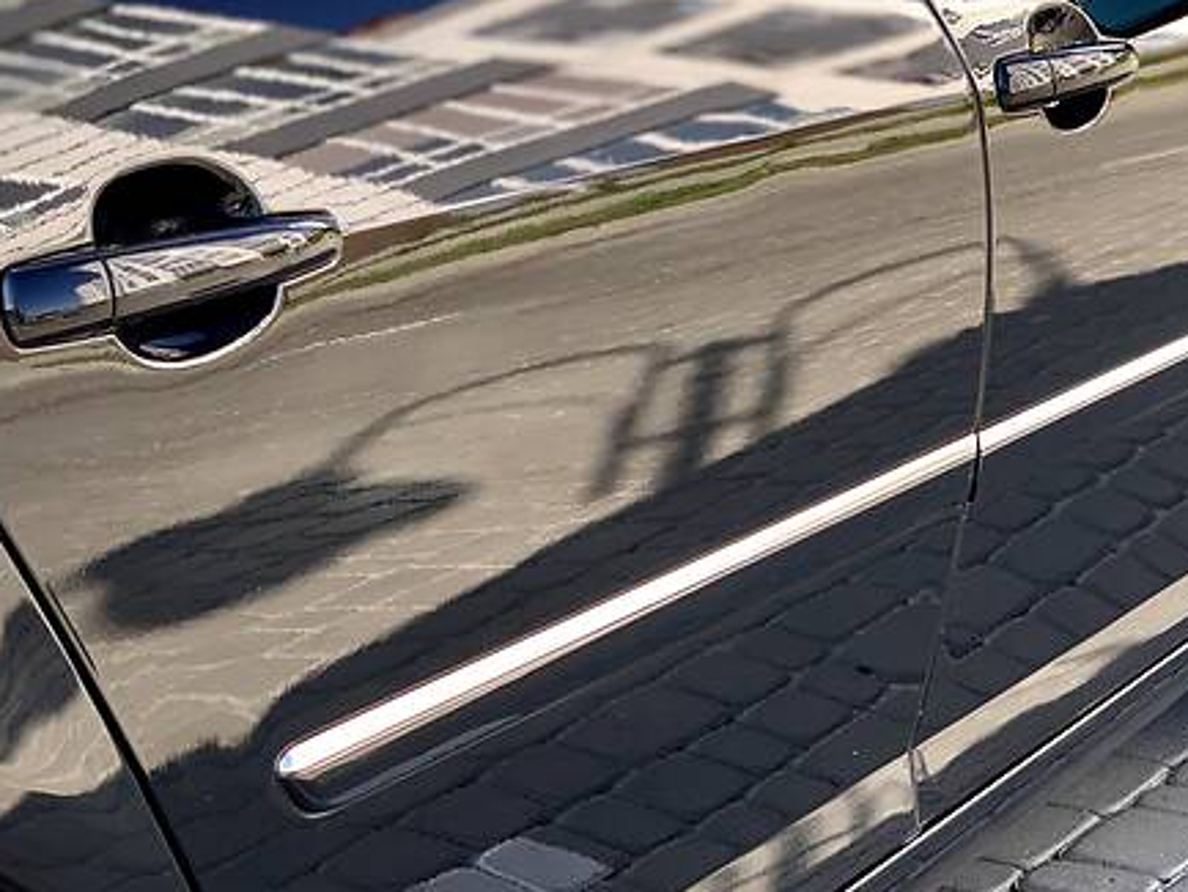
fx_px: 3296
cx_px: 722
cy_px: 316
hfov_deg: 20.4
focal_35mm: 96
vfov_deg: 15.4
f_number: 2.4
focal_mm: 6
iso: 16
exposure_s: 1/150
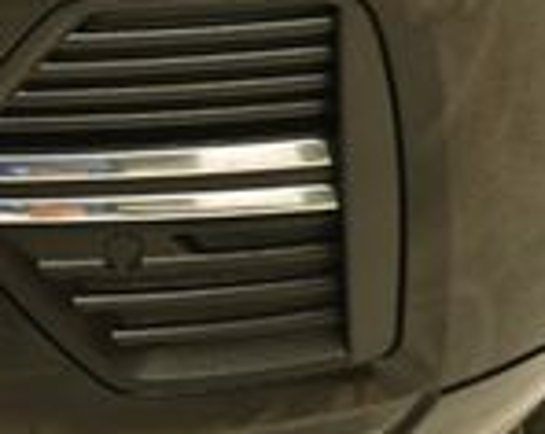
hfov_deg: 11.0
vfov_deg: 8.6
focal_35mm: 175
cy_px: -195
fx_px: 2819
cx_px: 88
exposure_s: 1/160
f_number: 9
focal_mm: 29
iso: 100
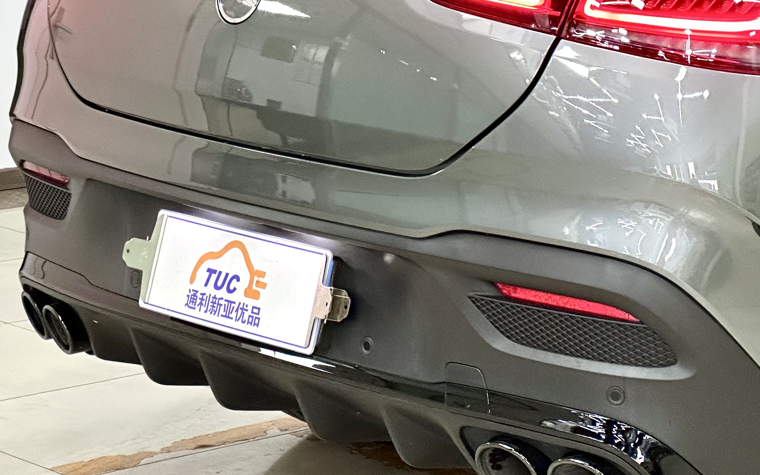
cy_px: 34
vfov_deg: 9.5
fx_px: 2858
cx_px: 597
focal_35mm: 138
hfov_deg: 15.1
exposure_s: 1/34
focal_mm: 9
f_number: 2.8
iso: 500
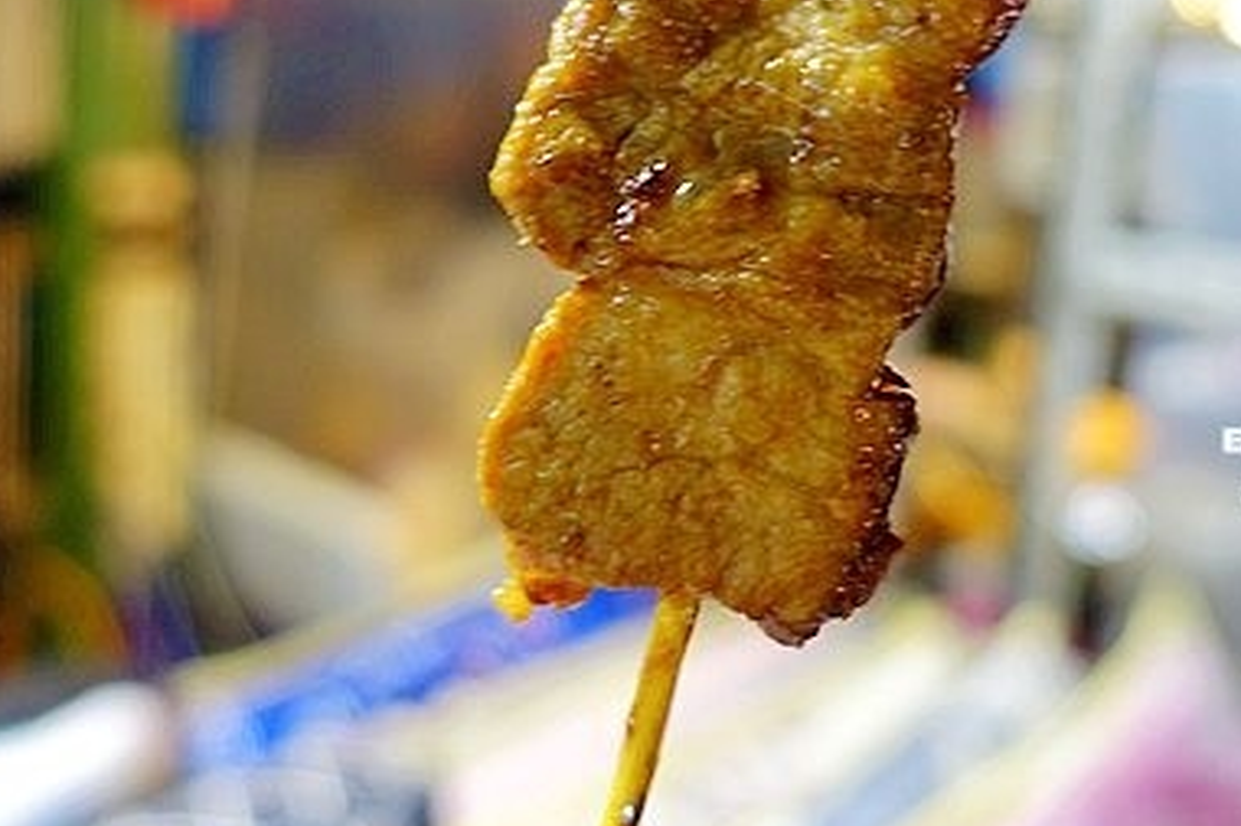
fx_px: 1413
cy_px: 237
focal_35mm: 41
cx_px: 807
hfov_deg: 46.8
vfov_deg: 32.2
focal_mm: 8.8
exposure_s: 1/30
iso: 320
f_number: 1.8
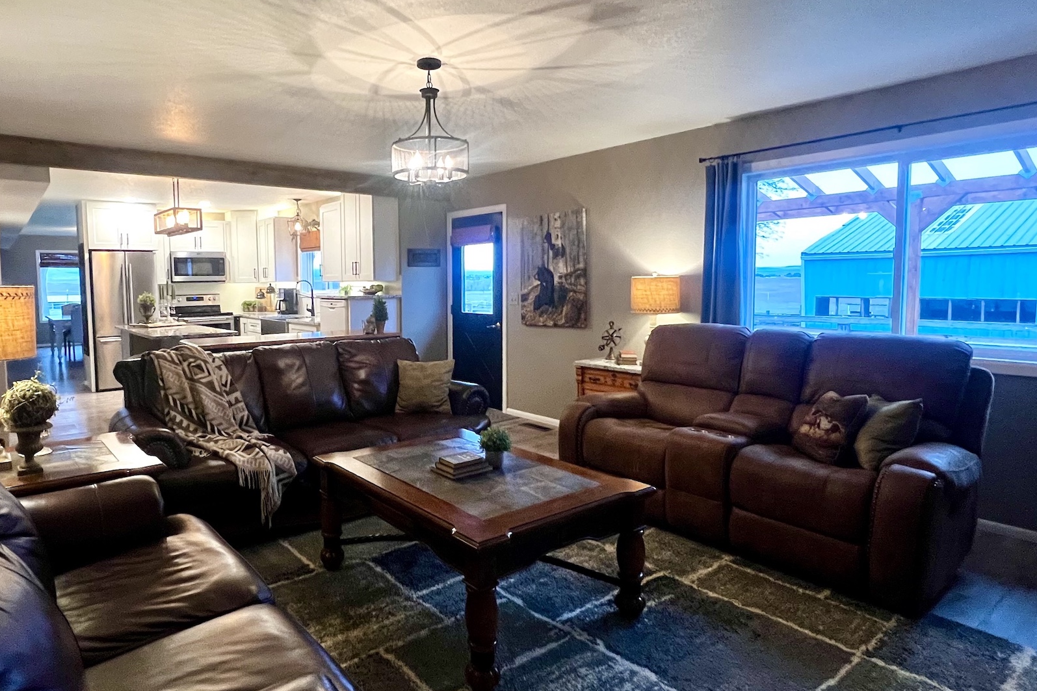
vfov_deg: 61.9
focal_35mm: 20
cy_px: 322
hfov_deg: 83.0
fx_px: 576
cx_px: 419
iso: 500
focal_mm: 1.57
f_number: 1.8
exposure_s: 1/60
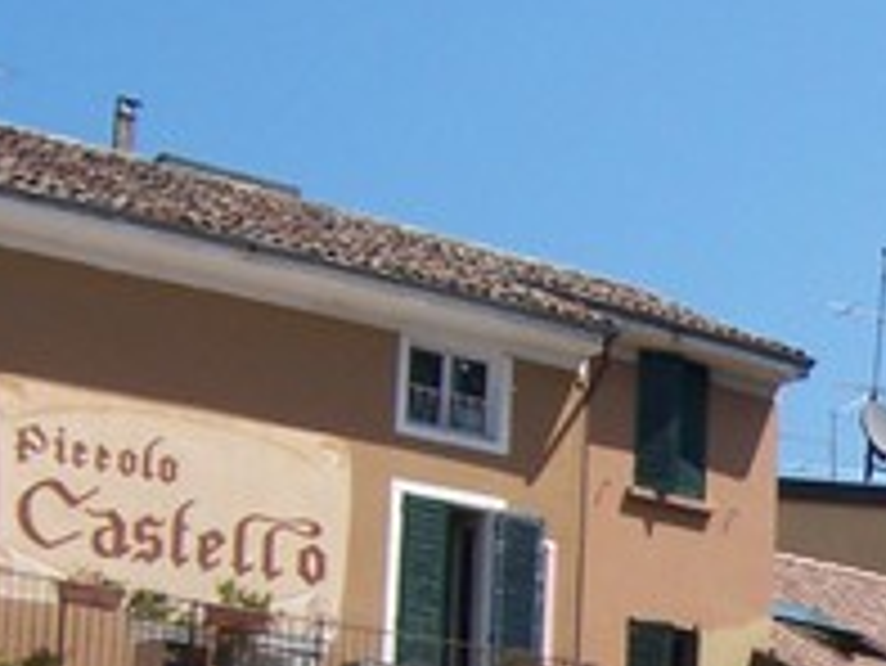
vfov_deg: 11.3
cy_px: 839
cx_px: 1228
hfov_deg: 14.6
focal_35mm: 128
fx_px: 3278
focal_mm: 6.2
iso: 80
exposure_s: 1/500
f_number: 4.5
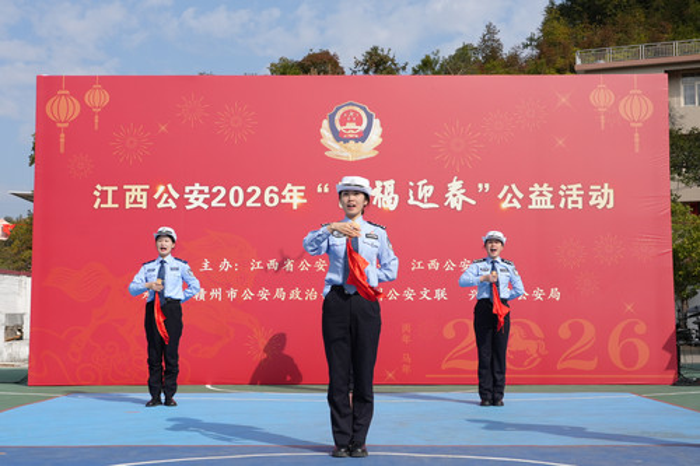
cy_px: 233
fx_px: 952
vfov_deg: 27.5
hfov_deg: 40.4
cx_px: 350
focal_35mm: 49
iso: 200
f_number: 6.3
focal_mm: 33
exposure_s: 1/1000
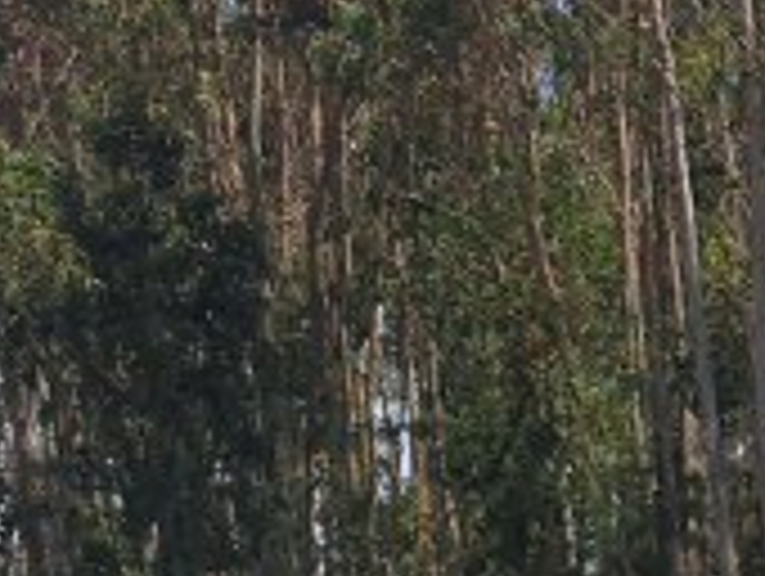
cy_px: 626
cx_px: 2207
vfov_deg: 9.1
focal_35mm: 163
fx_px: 3607
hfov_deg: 9.7
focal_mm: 4.3
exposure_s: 1/1695
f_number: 2.4
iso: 50
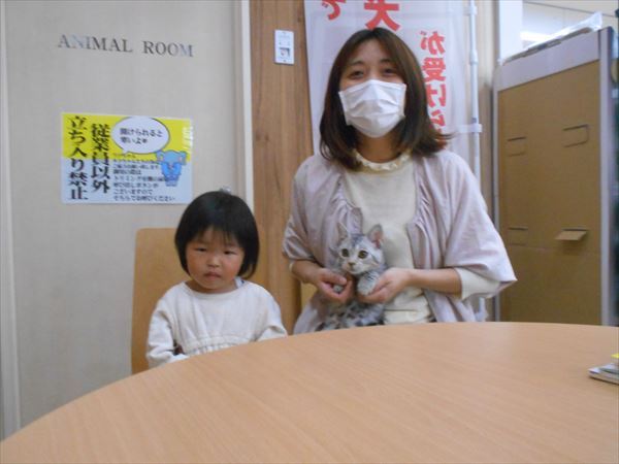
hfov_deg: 60.0
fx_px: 536
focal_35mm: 30
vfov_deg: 46.8
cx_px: 310
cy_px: 232
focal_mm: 5.1
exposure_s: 1/80
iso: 800
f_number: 3.4
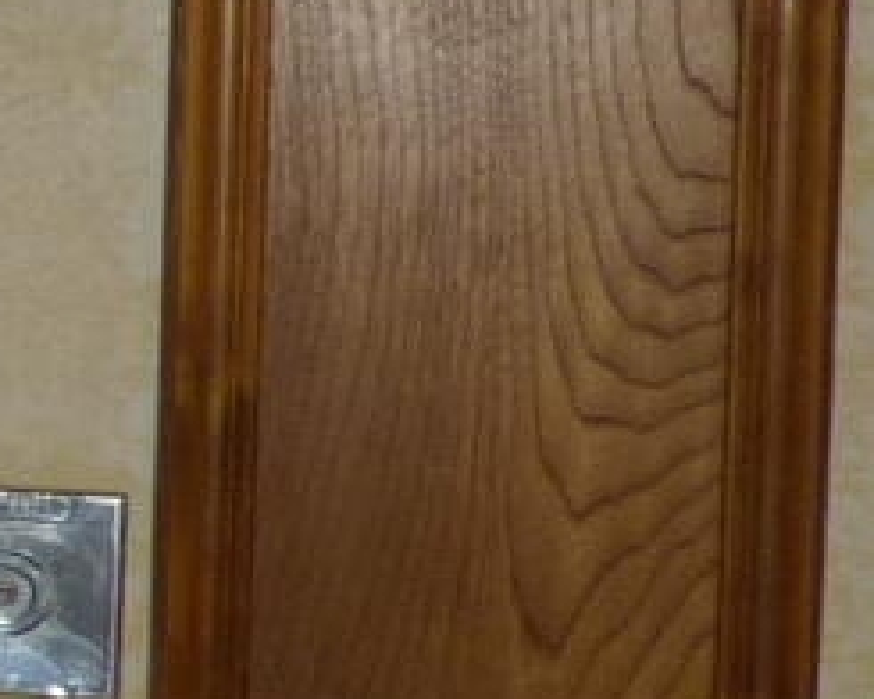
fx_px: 4216
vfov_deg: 9.5
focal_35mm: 163
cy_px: 321
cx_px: -2169
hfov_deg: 8.6
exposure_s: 1/100
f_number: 6.3
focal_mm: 3.58
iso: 100
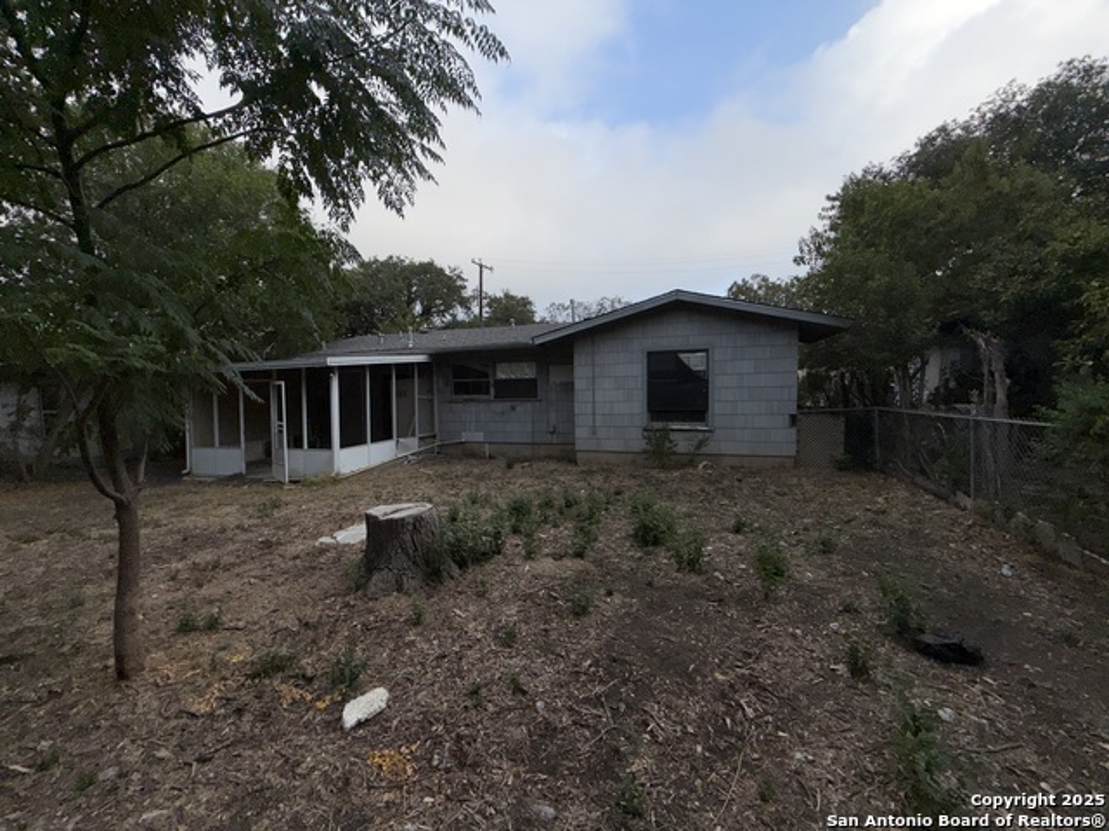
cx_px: 554
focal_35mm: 14
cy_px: 416
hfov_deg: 102.1
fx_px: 449
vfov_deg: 85.7
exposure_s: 1/1211
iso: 16
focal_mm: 2.22
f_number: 2.2
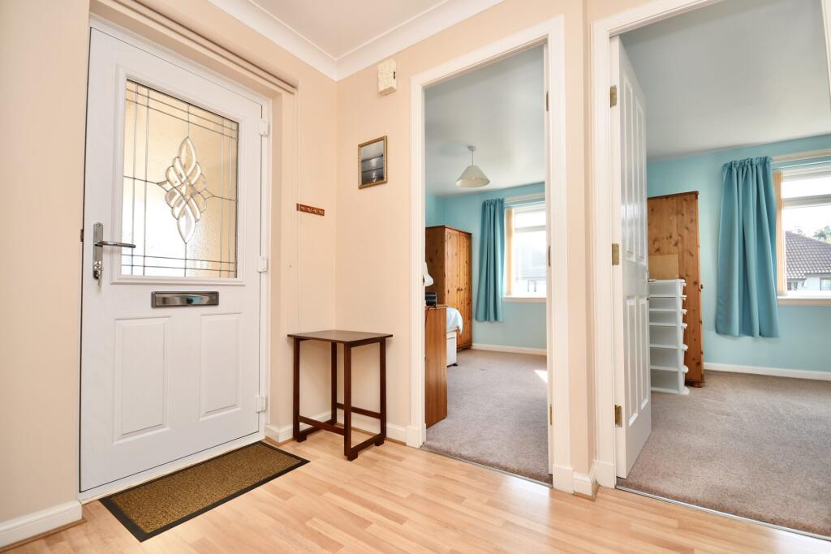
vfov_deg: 77.3
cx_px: 416
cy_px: 277
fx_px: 346
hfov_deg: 100.4
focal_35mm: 15
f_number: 4.5
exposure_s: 1/80
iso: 200
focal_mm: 10
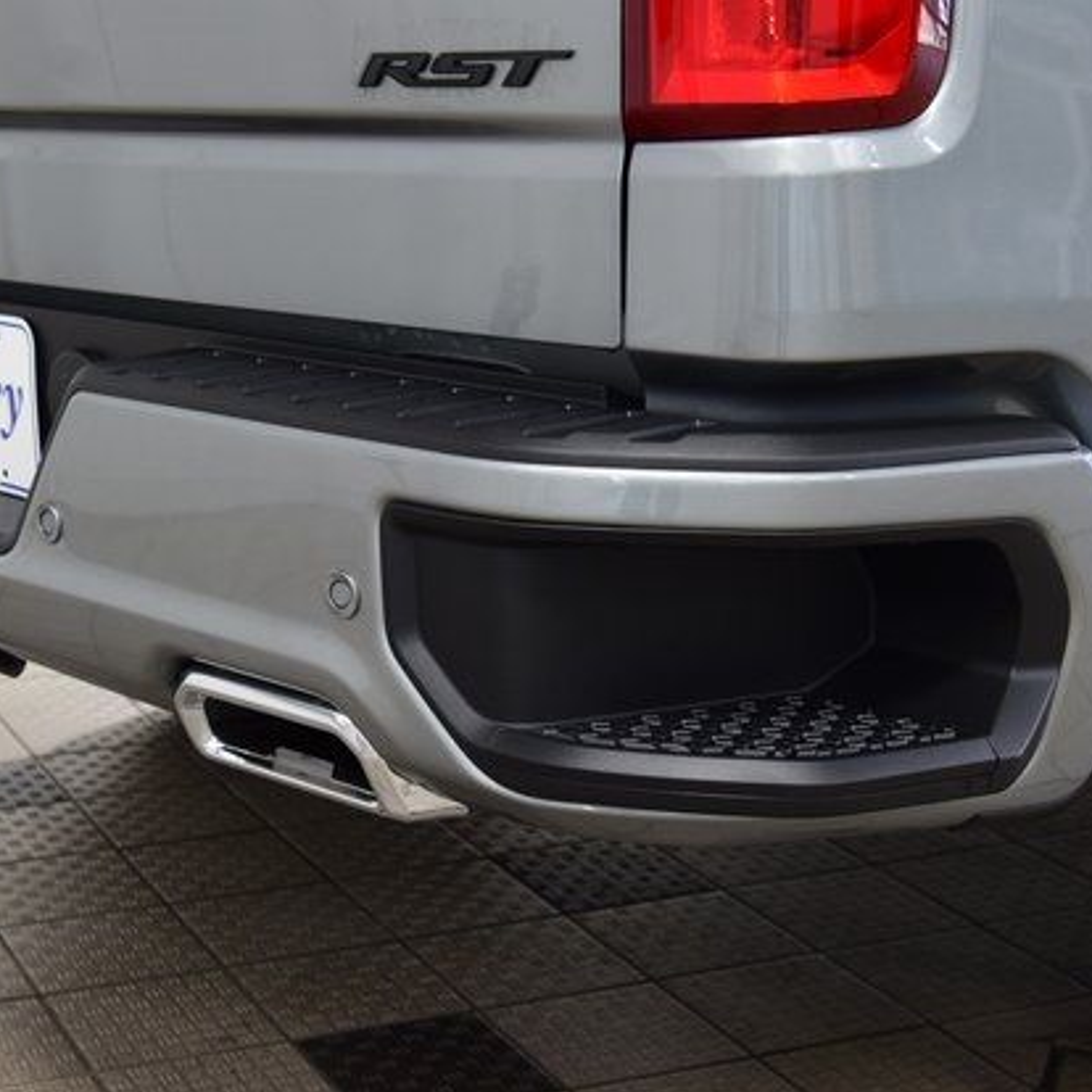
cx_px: 266
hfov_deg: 25.4
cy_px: 561
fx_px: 2391
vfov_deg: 25.7
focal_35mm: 67
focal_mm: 34
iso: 800
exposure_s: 1/15
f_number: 6.3
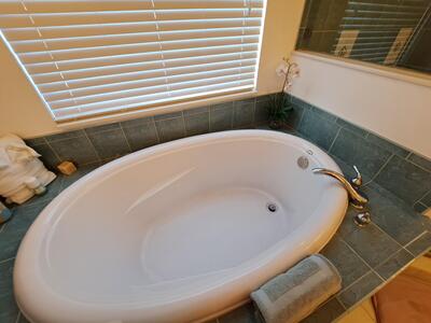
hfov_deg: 106.2
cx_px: 216
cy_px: 162
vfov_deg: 89.9
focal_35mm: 13
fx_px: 162
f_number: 2.2
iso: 100
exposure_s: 1/40
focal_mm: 1.74
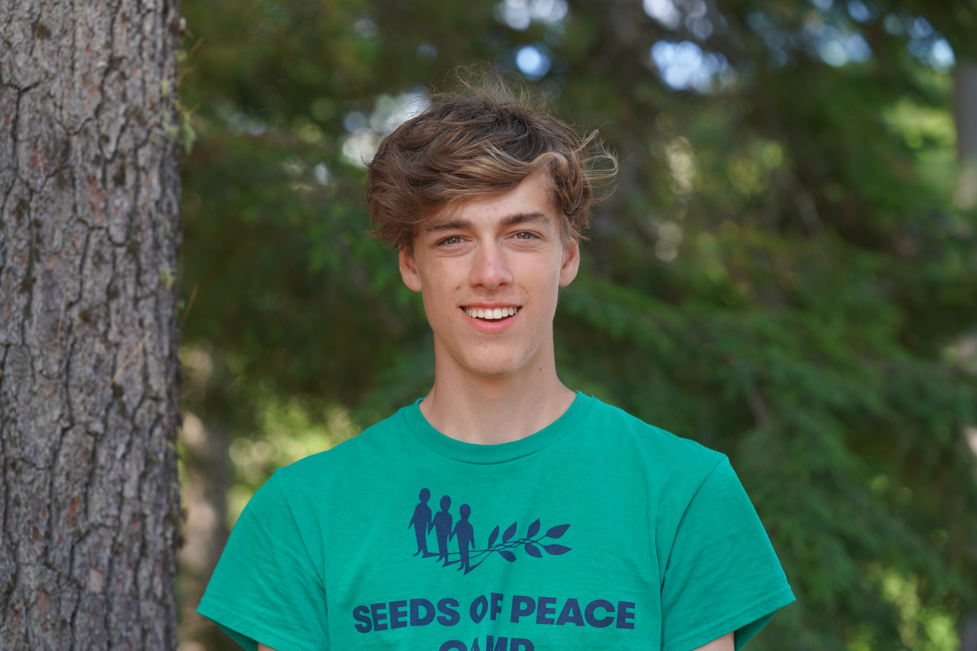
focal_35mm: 103
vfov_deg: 13.3
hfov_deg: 19.8
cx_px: 488
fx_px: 2795
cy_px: 326
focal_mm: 103
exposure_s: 1/160
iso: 200
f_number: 4
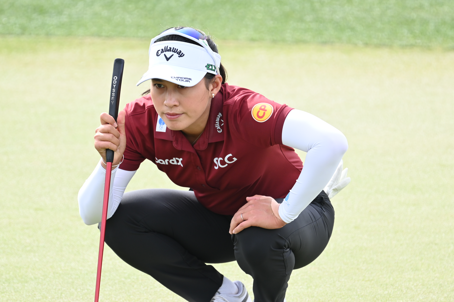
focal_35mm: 600
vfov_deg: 2.3
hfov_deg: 3.4
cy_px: 151
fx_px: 7566
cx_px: 227
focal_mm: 400
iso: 500
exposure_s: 1/640
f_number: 5.6
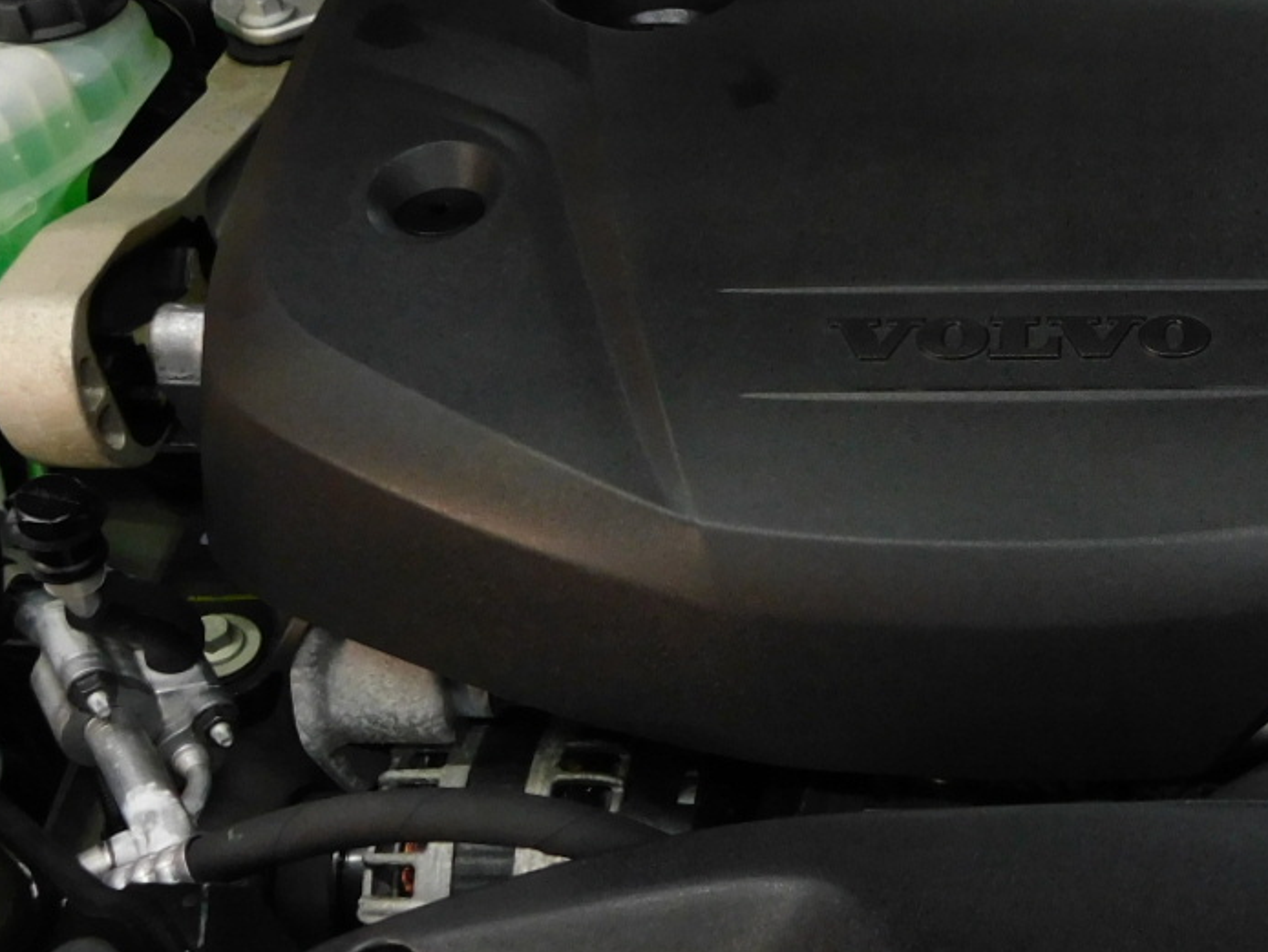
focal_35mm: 53
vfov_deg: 27.5
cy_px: 446
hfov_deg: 34.1
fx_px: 1942
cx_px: 1147
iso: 280
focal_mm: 4
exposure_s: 1/30
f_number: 3
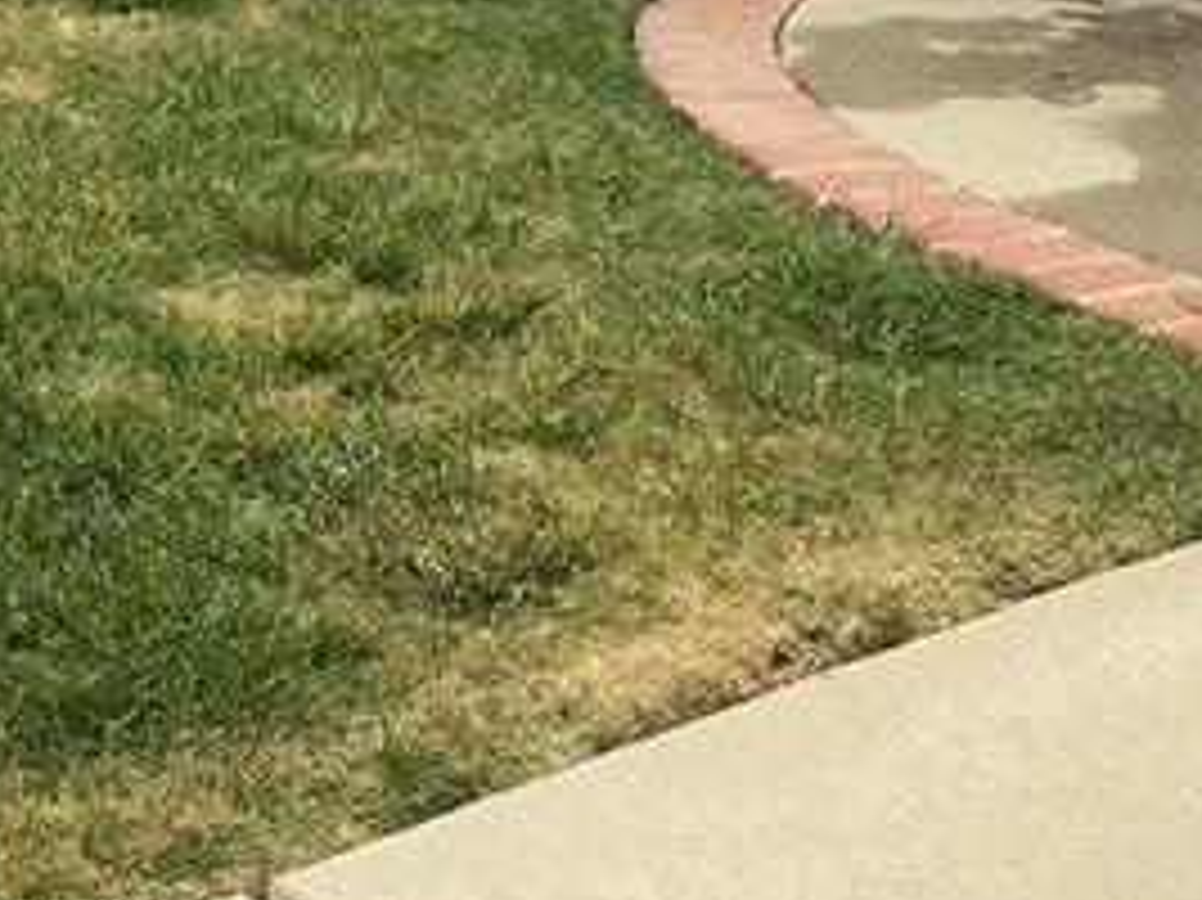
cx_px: 23
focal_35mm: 119
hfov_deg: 16.3
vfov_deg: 12.0
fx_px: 4130
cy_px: -328
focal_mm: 3.3
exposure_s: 1/243
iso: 25
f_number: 2.4
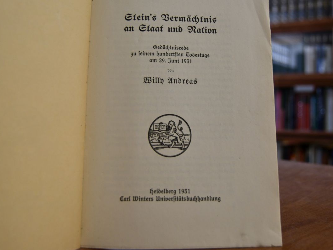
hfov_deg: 44.7
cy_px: 106
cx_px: 193
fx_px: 404
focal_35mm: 42
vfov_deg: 34.3
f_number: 3.5
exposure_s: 1/200
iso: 800
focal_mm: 22
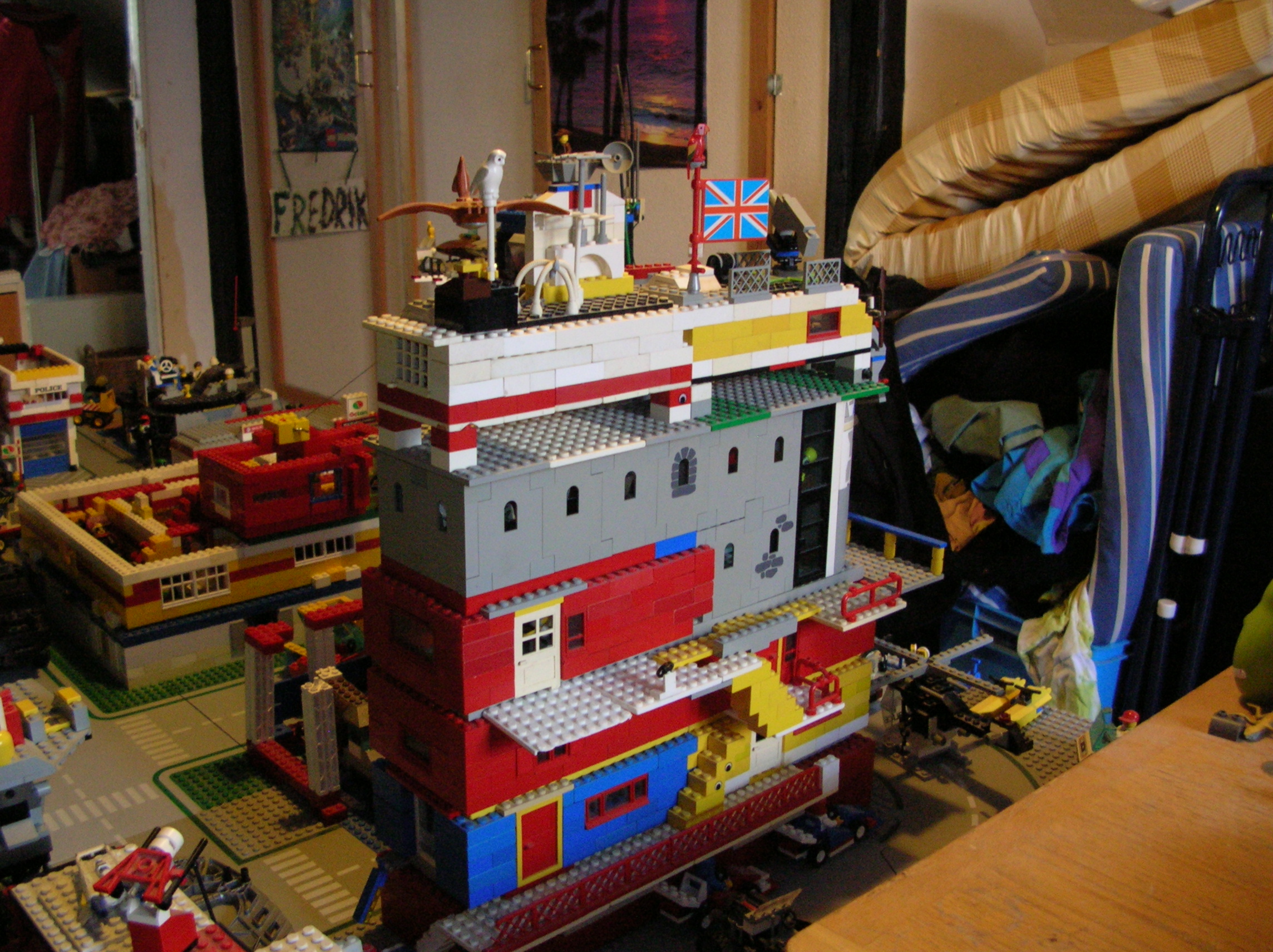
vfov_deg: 40.6
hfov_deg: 52.7
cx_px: 636
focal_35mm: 35
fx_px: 1286
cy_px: 476
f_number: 2.8
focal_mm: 5.8
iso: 200
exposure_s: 1/8.1
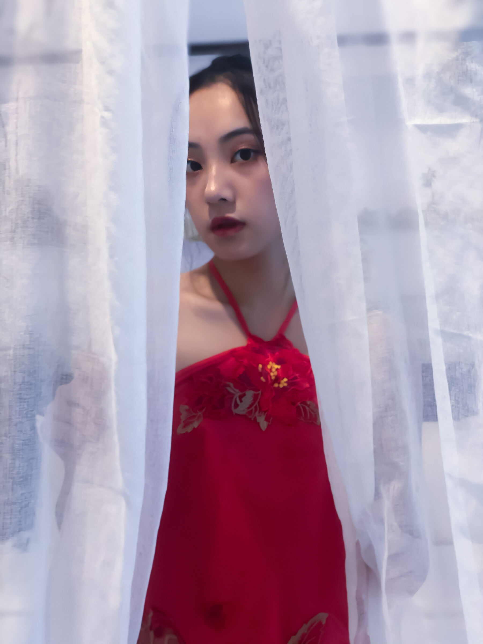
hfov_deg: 28.0
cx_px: 242
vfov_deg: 36.8
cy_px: 322
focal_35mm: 52
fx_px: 967
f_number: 2.4
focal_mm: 6
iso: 160
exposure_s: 1/25
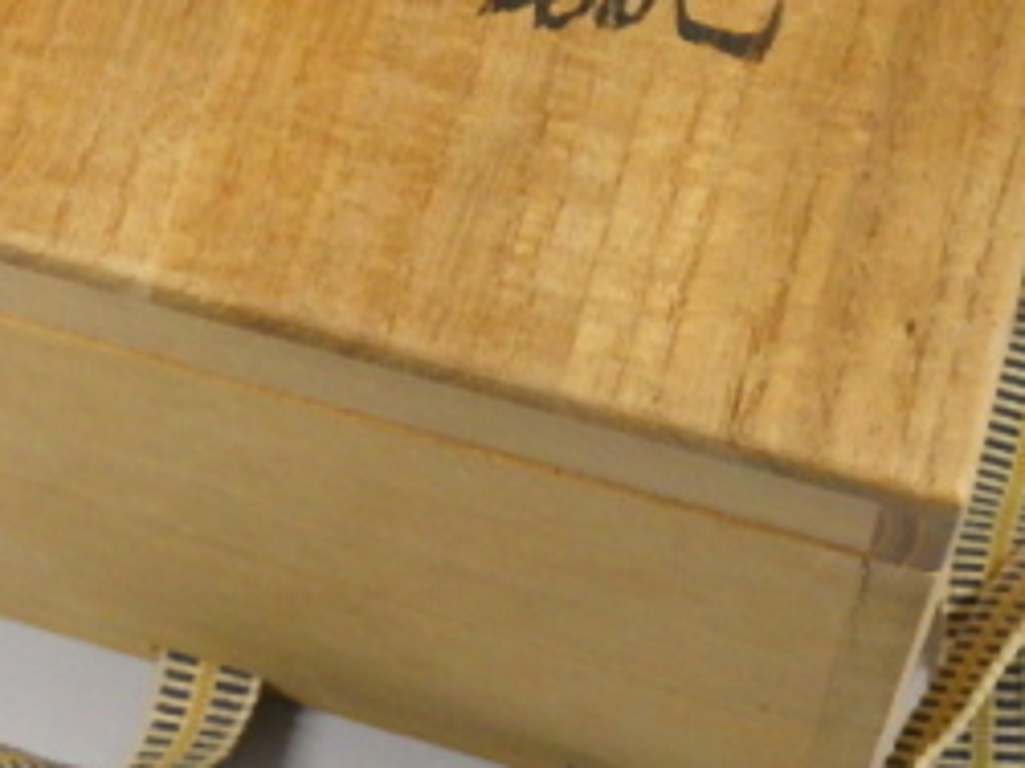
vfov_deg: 11.1
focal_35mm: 130
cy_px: -204
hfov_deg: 15.2
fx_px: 3848
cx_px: 425
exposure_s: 1/60
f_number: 4.4
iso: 200
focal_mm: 9.1
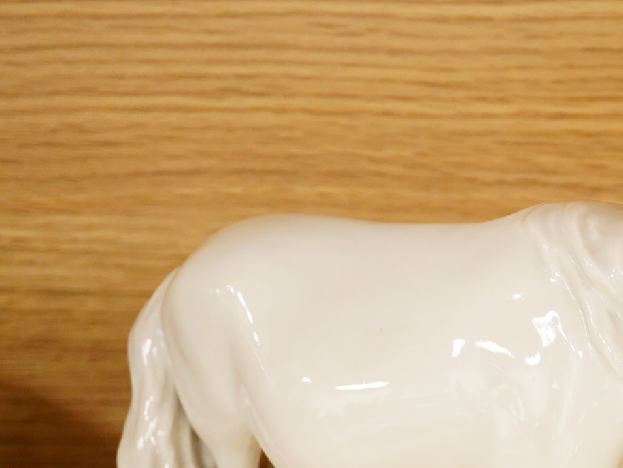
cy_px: 419
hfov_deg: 20.7
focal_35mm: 93
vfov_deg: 15.7
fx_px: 1674
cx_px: 548
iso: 2500
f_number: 3.5
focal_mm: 30
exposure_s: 1/160
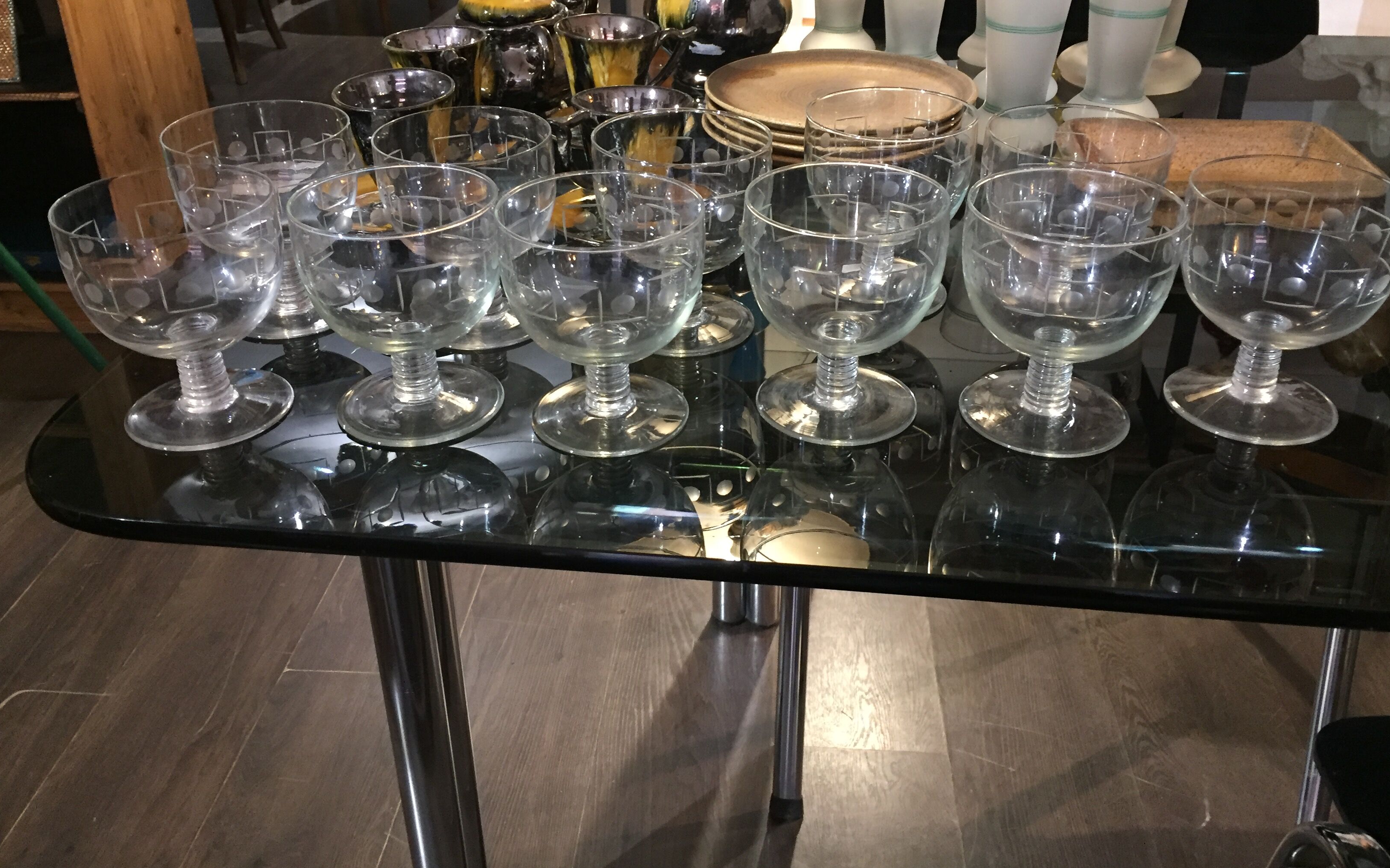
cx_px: 700
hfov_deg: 61.2
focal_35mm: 31
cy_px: 346
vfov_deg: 40.4
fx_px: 1174
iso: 250
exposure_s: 1/20
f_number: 2.2
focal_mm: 4.15
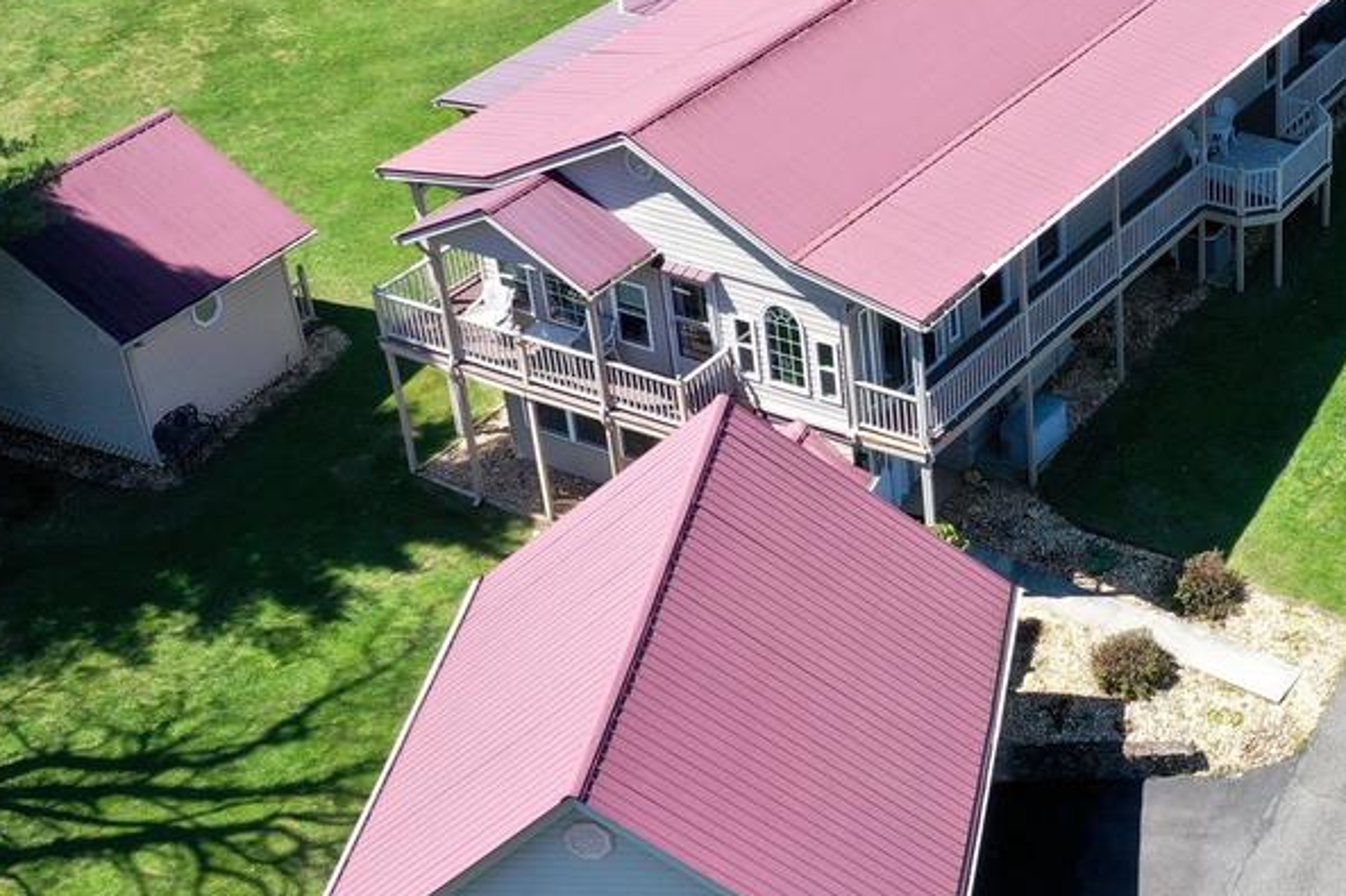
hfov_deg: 28.4
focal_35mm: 68
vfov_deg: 20.0
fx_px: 2542
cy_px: 442
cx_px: 1244
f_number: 5
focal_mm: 10.26
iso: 100
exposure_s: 1/240
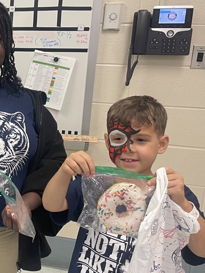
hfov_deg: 23.2
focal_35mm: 55
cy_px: 137
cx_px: -69
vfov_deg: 34.9
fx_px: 434
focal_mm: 4.2
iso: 100
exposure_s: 1/60
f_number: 1.6
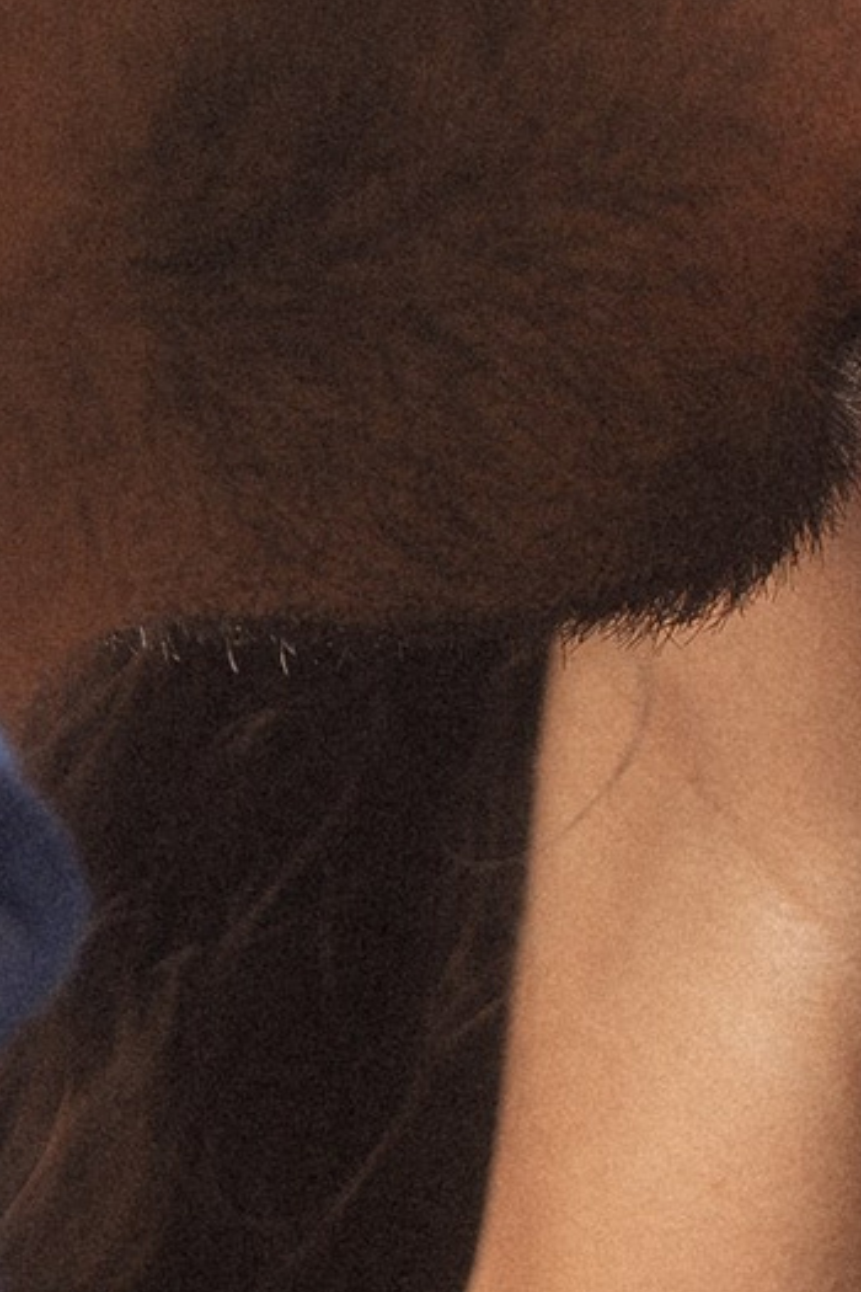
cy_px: 1920
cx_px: 967
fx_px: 13129
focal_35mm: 366
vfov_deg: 5.6
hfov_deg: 3.7
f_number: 2
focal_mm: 50
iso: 125
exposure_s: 1/320
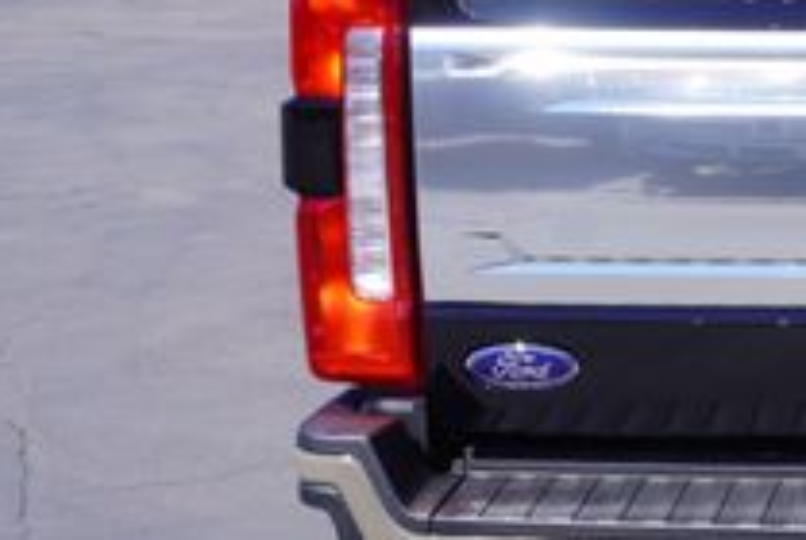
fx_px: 2466
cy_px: 262
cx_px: 1153
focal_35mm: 110
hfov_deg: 17.0
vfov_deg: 12.5
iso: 100
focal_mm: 24
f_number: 9
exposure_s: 1/125
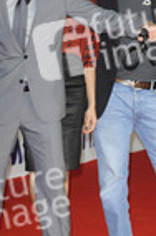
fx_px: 1659
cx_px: 166
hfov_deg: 5.4
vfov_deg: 8.1
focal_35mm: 254
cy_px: 125
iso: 800
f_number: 5.6
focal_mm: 90
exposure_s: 1/160
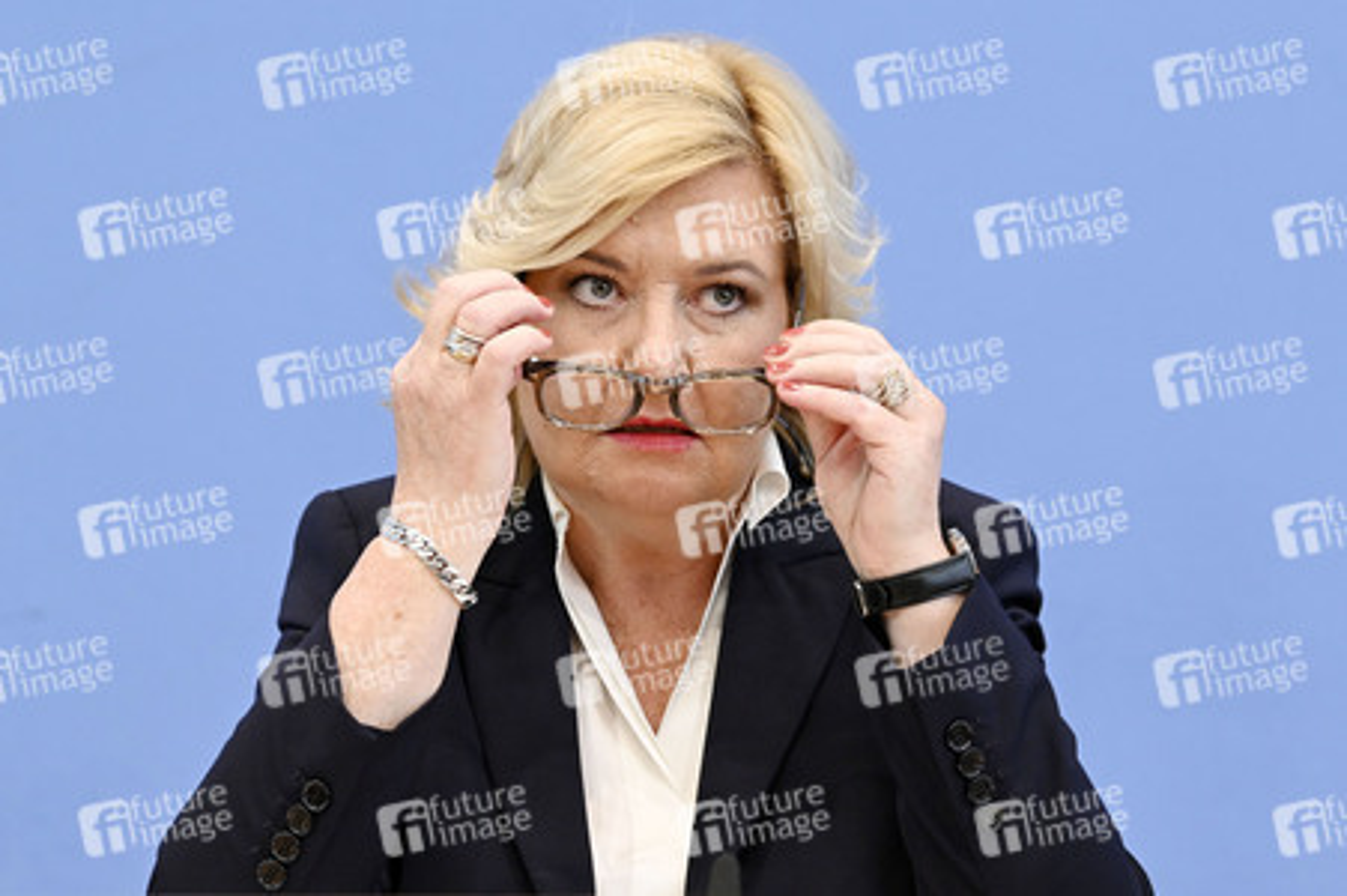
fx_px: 3440
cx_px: 674
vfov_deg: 14.8
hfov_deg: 22.2
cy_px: 448
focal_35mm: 92
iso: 3200
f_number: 5.6
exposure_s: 1/500
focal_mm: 92
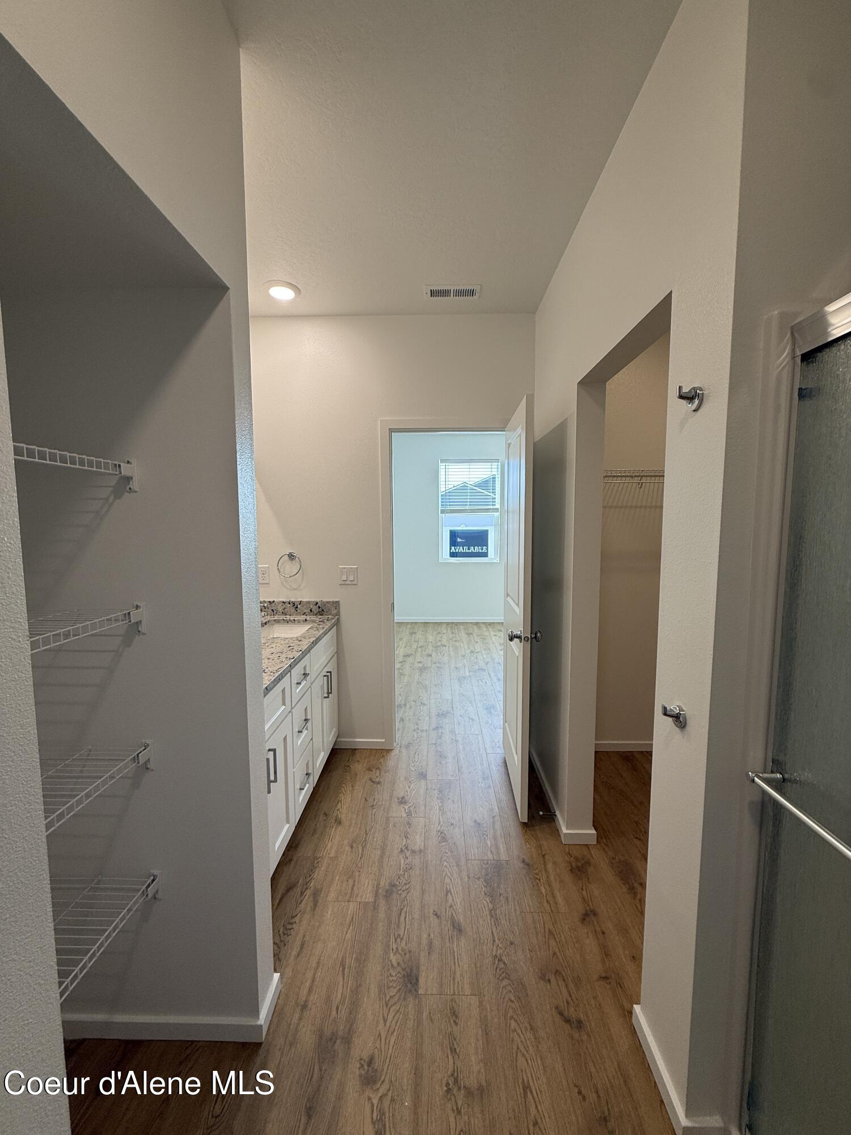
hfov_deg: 85.7
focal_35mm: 14
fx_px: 459
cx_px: 426
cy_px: 568
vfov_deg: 102.1
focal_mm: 2.22
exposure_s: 1/120
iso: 64
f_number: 2.2
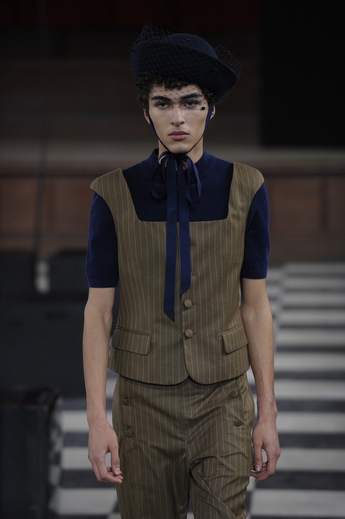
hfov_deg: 6.9
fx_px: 2879
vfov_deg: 10.3
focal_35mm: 200
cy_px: 260
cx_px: 172
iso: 1000
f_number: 4
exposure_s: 1/500
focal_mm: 200
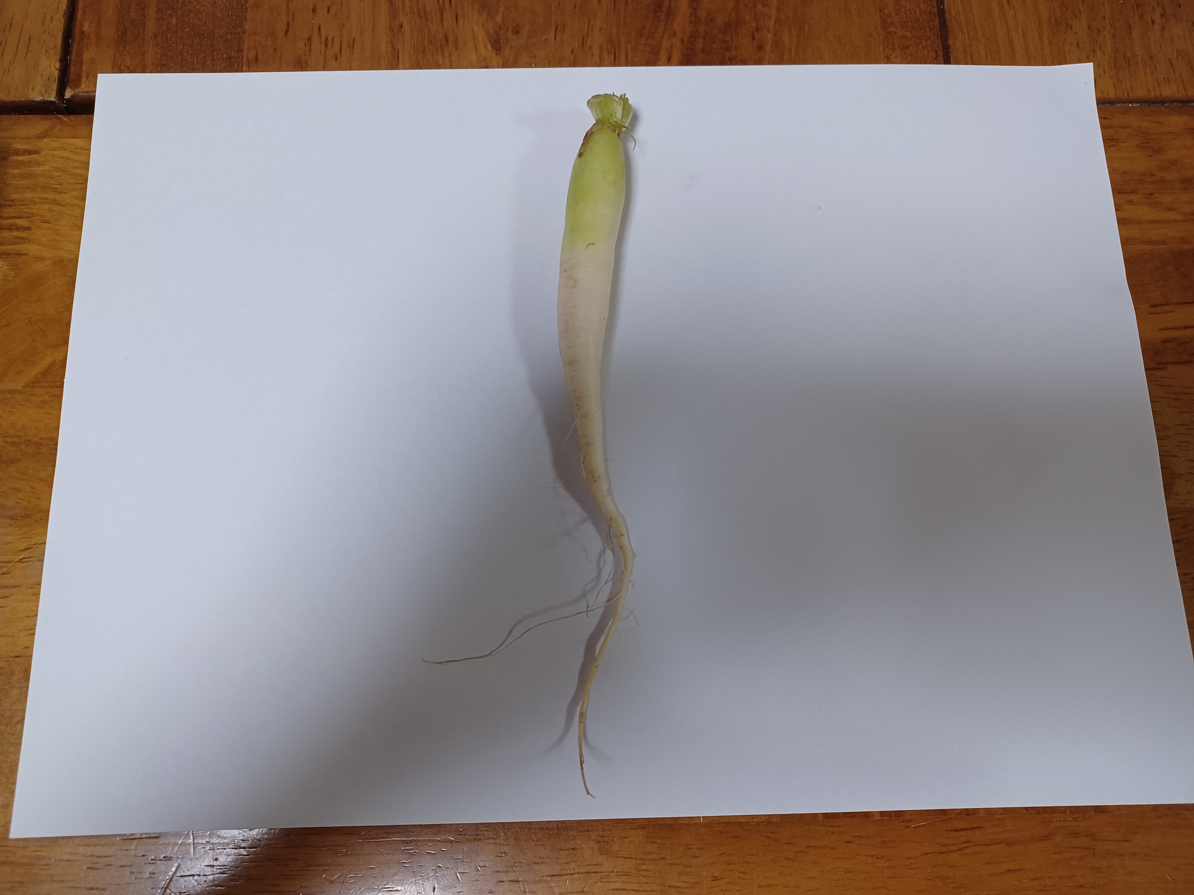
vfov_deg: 54.9
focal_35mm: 25
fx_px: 862
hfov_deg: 69.4
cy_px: 448
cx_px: 597
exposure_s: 1/40
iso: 250
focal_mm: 4.6
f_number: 1.8
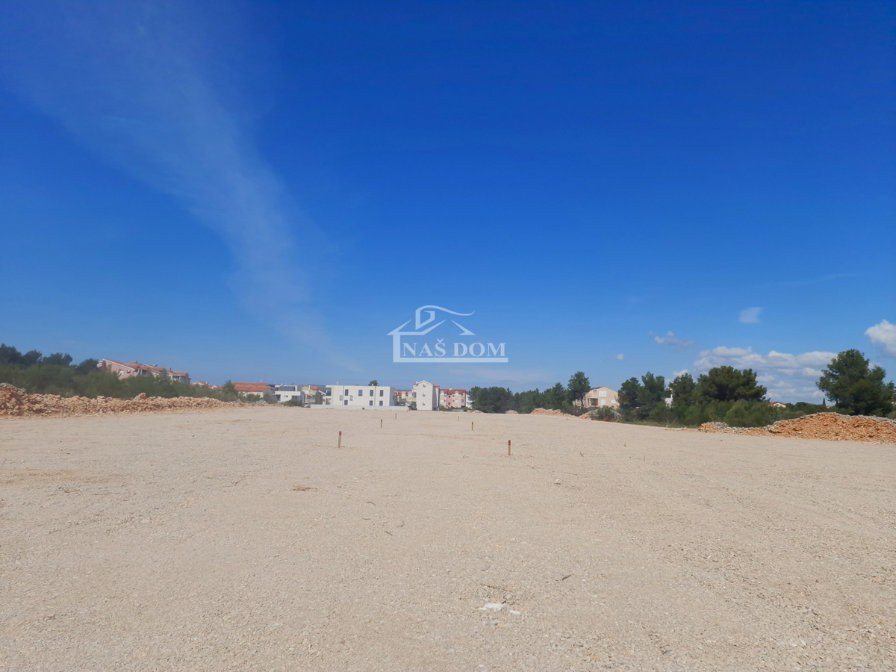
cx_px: 448
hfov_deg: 73.9
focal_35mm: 23
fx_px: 595
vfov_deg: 58.9
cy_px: 336
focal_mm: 6.4
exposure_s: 1/2717
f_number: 1.8
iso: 50
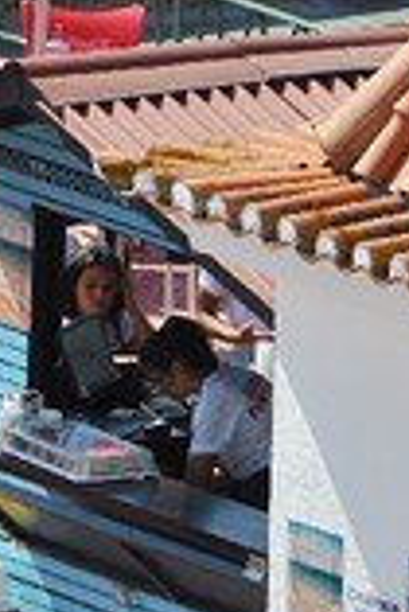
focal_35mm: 810
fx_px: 13772
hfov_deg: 1.7
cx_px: 483
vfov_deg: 2.5
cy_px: 772
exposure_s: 1/800
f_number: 7.1
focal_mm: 170
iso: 200
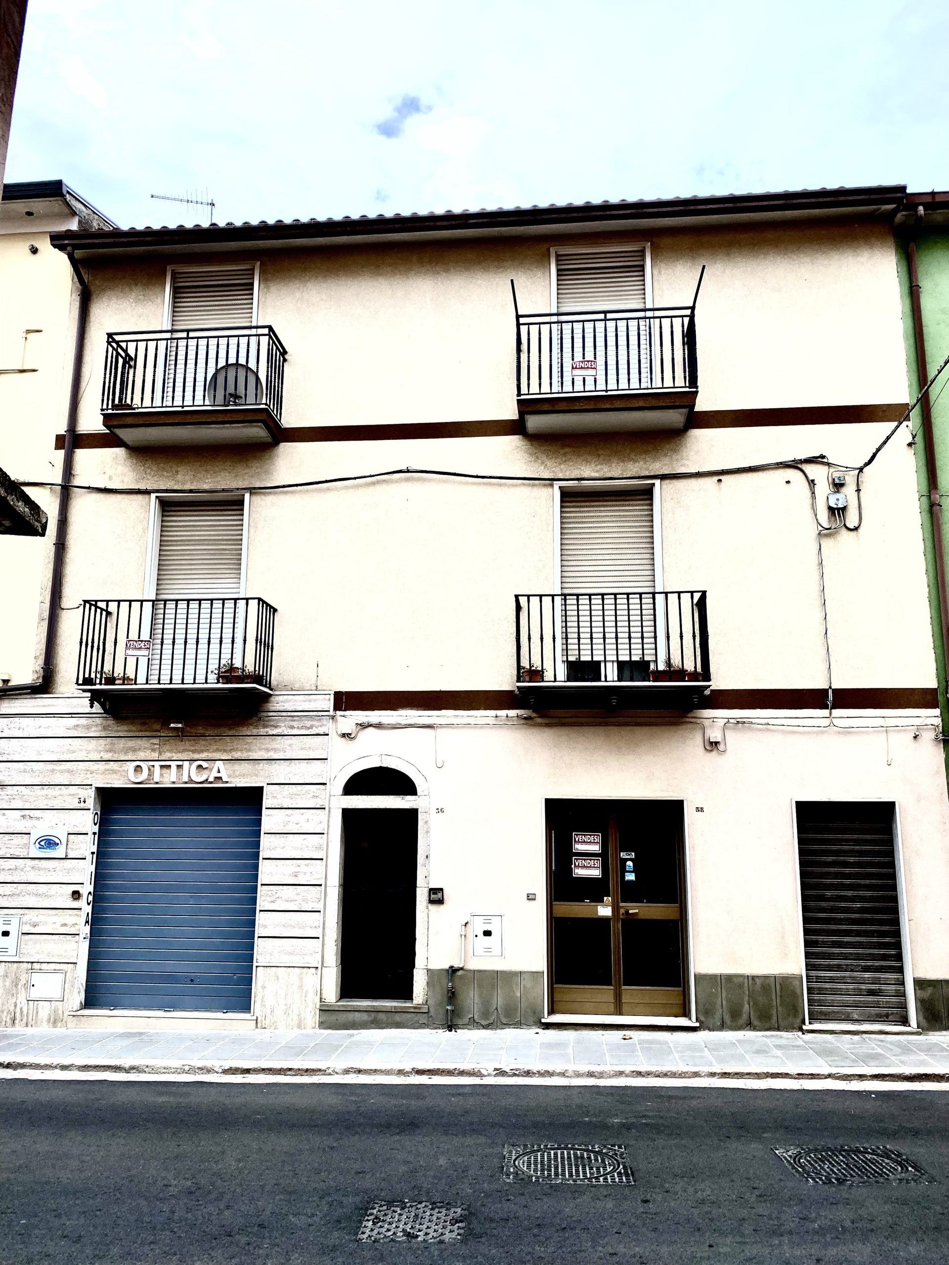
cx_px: 474
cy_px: 632
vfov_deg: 67.3
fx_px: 950
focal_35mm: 26
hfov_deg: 53.1
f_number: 1.8
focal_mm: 4.25
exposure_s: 1/927
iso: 32
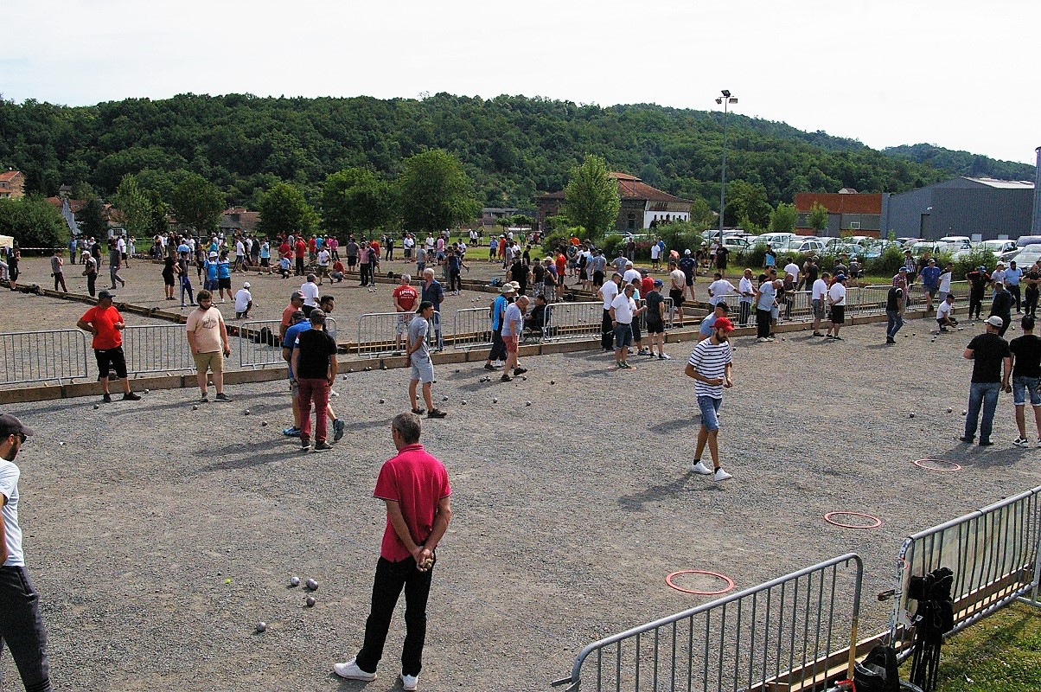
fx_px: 1040
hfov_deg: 53.2
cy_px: 346
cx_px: 520
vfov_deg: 36.8
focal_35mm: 36
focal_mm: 24
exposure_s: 1/1000
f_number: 13
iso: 1600
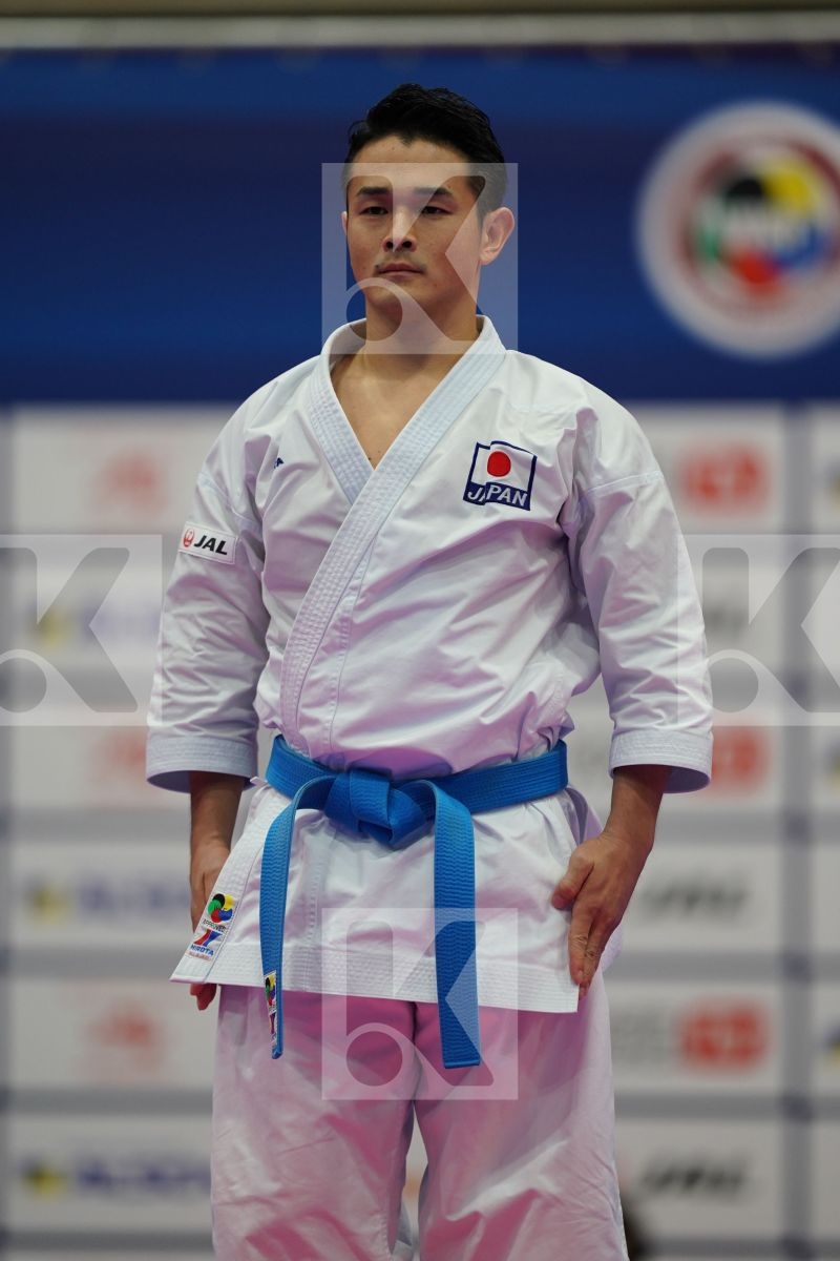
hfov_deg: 3.4
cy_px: 630
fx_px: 13999
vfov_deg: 5.2
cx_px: 420
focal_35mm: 400
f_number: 2.8
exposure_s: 1/500
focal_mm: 400
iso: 1250
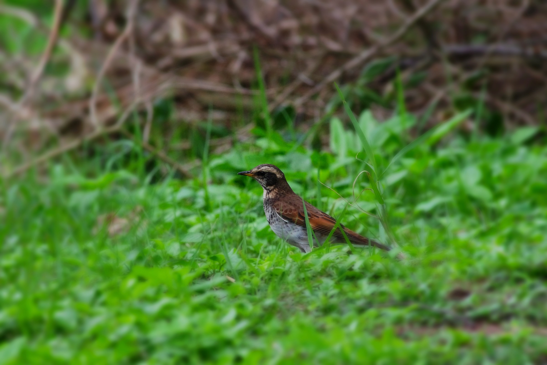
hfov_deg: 2.5
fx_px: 12762
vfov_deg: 1.6
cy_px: 182
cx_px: 274
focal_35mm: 840
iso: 3200
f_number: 8
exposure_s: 1/400
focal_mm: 560
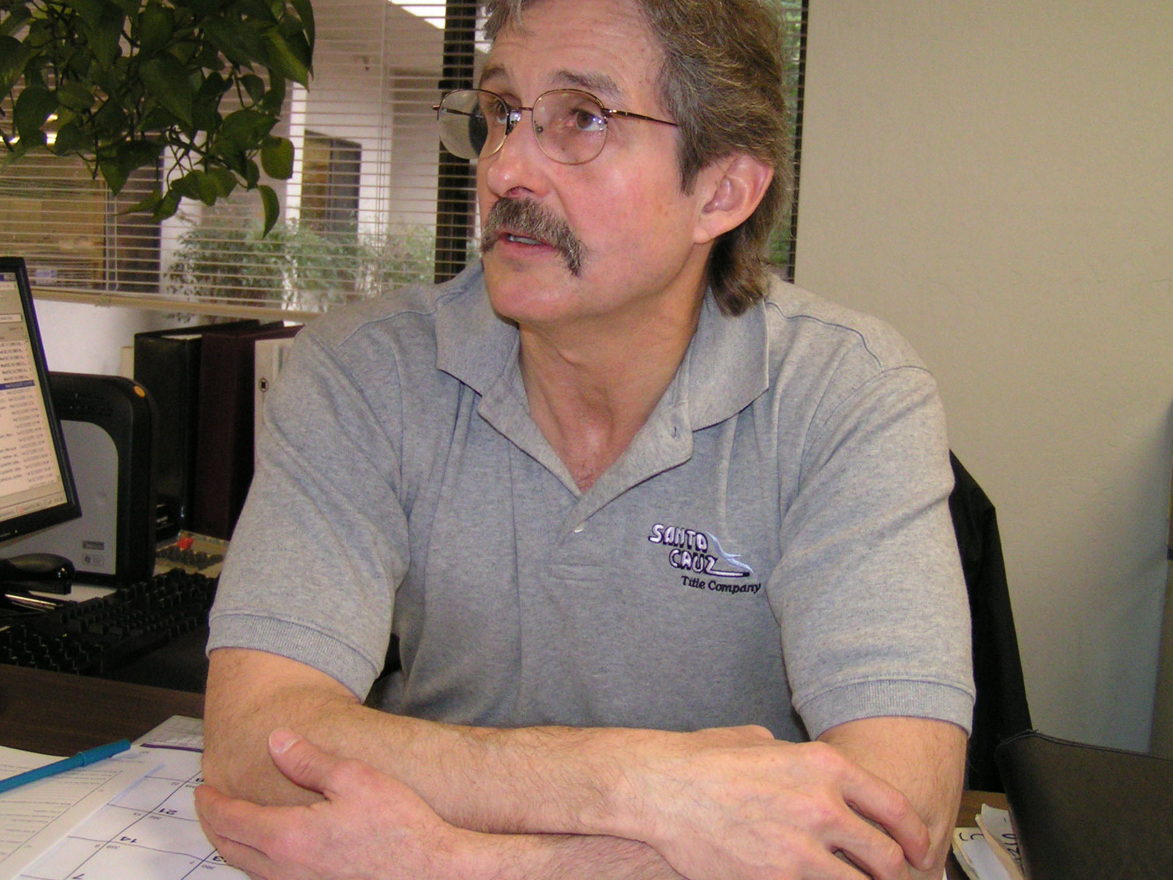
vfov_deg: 35.1
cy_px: 412
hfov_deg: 45.8
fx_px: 1390
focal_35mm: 41
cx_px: 591
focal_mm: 5.8
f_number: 2.8
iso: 200
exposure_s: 1/40
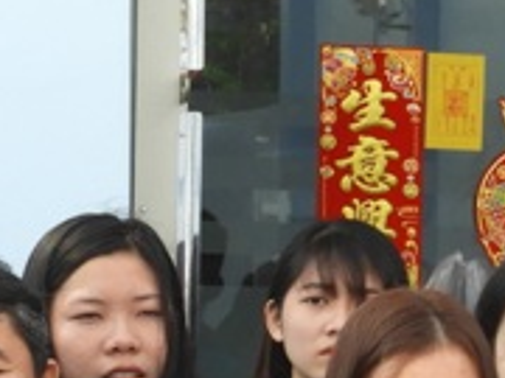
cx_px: 920
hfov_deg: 5.3
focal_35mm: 369
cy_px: 490
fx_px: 5383
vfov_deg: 4.0
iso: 100
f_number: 4.2
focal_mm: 11.6
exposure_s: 1/200
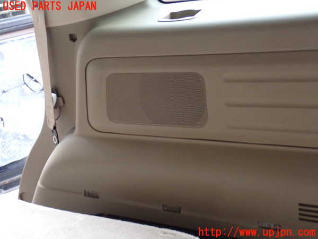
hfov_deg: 40.4
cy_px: 120
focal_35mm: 47
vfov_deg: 30.9
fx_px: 432
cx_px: 159
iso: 800
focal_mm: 8.4
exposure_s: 1/13
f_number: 3.1
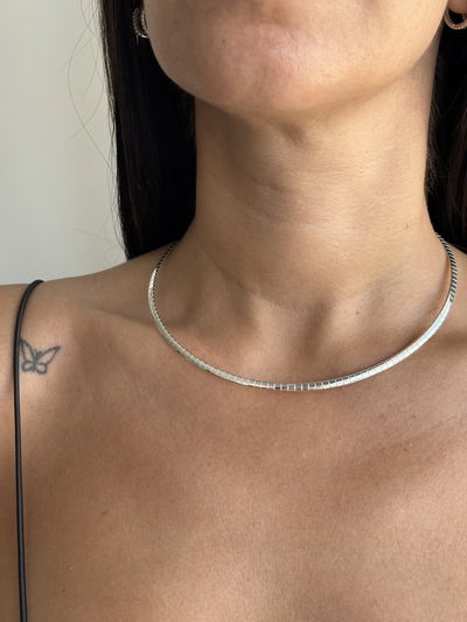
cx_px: 234
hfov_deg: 28.0
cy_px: 311
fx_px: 935
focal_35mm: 52
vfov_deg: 36.8
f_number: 1.6
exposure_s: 1/121
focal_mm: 5.96
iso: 50
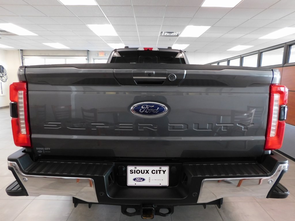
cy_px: 110
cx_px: 148
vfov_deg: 58.9
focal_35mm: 23
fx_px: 196
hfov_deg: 73.9
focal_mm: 4
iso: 400
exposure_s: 1/30
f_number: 3
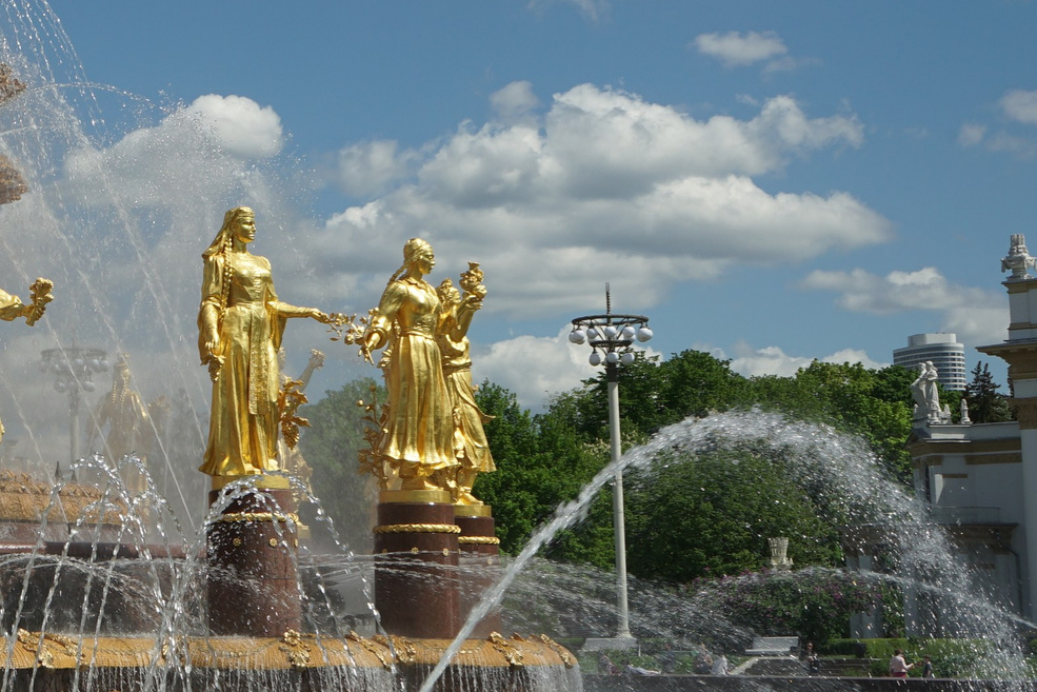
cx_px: -211
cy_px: 254
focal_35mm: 91
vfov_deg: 15.0
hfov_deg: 20.9
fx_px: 2622
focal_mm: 35
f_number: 16
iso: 100
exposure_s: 1/125
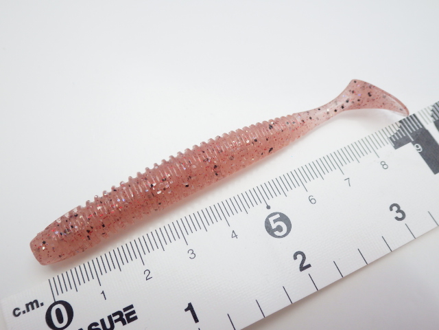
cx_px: 220
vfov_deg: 45.4
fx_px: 393
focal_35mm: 31
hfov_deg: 58.4
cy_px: 165
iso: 250
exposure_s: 1/45
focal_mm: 5.5
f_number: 3.1
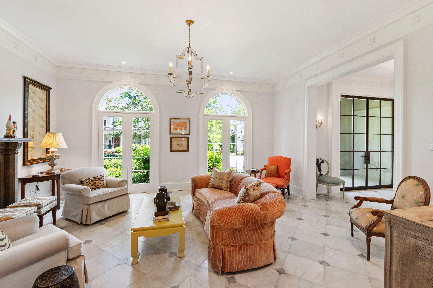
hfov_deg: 100.4
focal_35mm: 15
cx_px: 216
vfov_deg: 77.3
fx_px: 180
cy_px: 144
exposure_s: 1/3
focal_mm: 10
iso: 100
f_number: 8
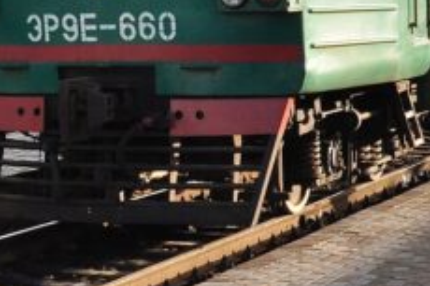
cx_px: 103
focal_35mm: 147
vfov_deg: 9.3
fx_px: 1755
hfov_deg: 13.9
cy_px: 22
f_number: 10
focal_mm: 22
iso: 400
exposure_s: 1/250
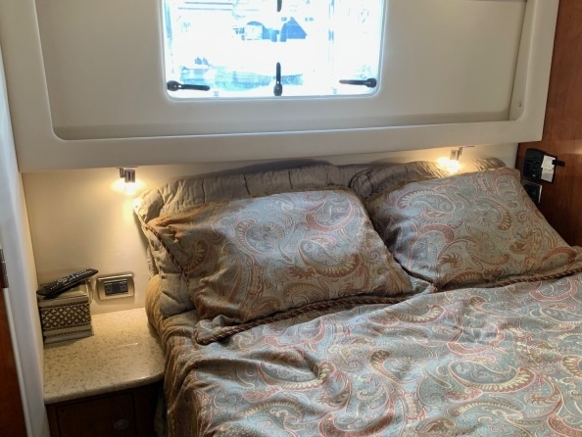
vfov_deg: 40.7
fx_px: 589
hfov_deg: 52.5
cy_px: 245
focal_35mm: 35
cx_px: 324
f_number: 1.8
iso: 200
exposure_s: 1/60
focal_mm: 4.25
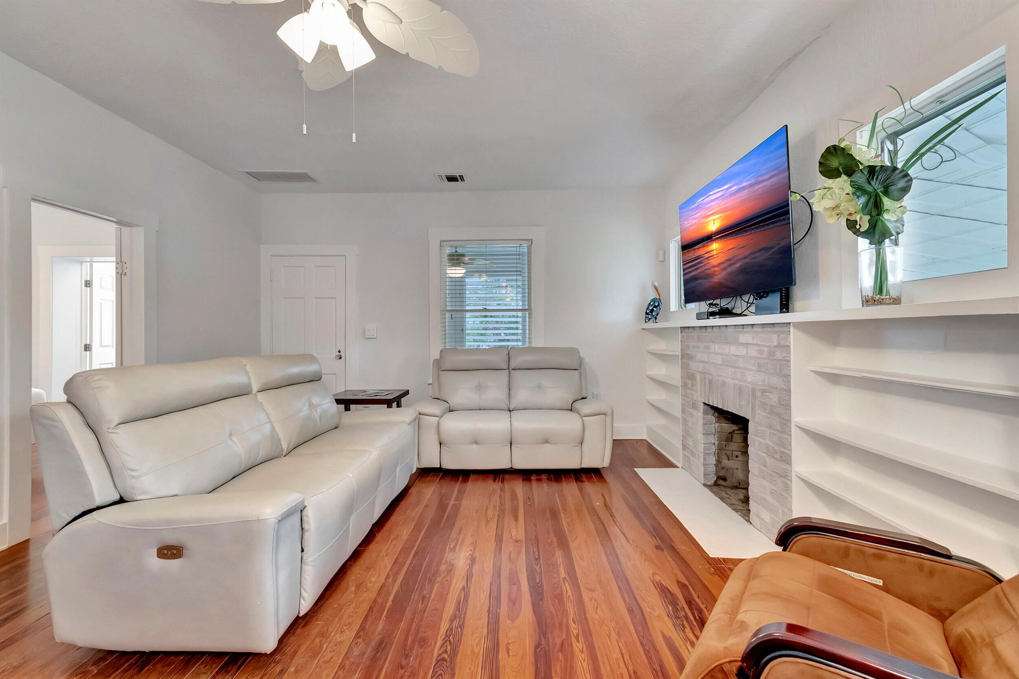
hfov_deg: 100.4
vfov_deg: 77.3
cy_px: 340
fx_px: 424
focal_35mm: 15
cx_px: 510
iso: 3200
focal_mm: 10
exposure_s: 1/15
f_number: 8
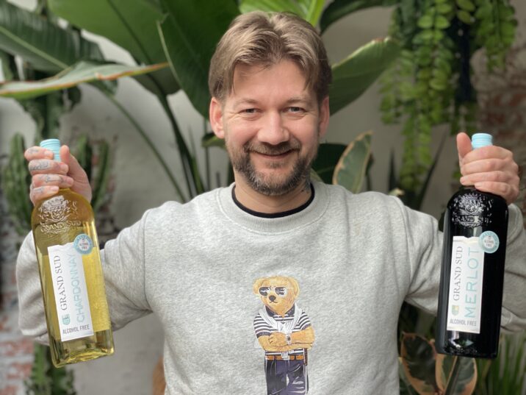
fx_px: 790
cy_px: 198
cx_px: 263
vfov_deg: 28.0
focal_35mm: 52
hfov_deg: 36.8
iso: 160
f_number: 2
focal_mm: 6
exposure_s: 1/111
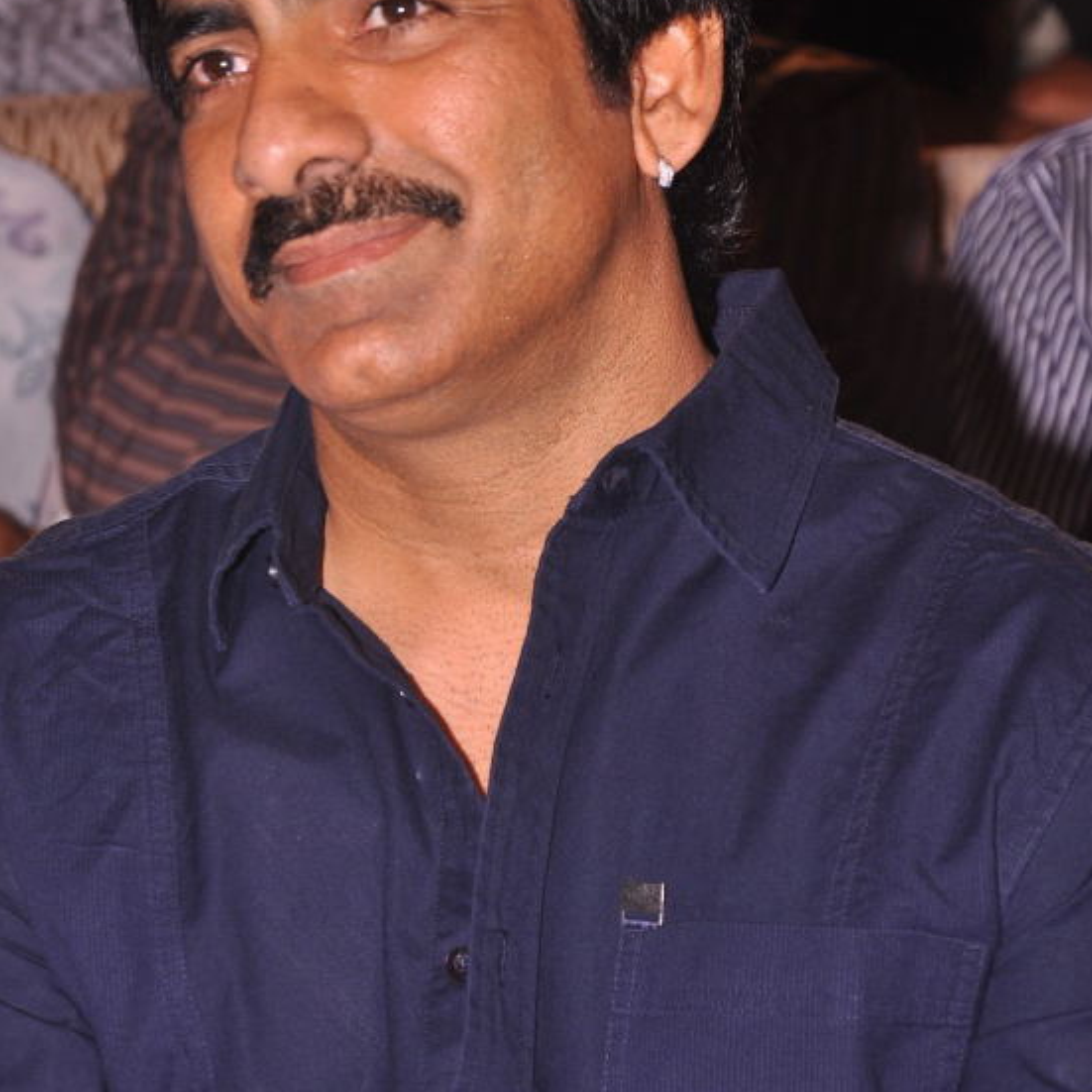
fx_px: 7602
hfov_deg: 8.2
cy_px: 557
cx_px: 480
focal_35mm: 213
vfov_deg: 8.2
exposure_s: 1/125
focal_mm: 90
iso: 200
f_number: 7.1
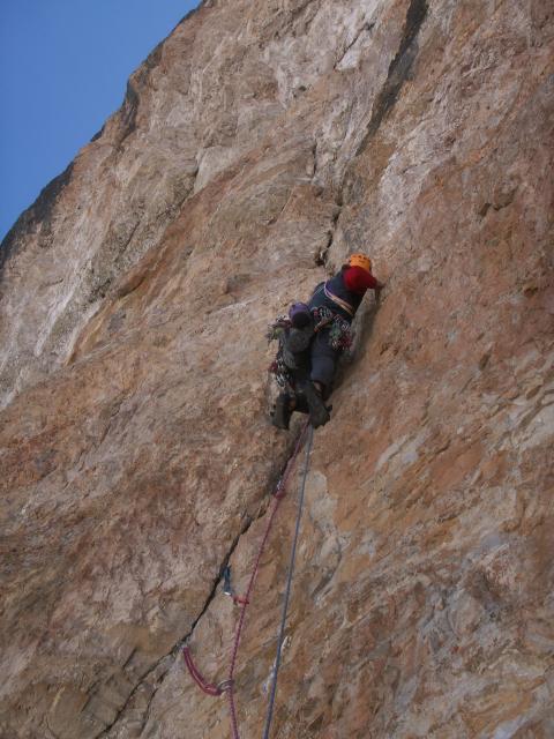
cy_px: 370
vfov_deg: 50.1
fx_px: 790
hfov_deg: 38.7
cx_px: 277
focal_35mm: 37
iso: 50
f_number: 7.1
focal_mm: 7.7
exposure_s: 1/100
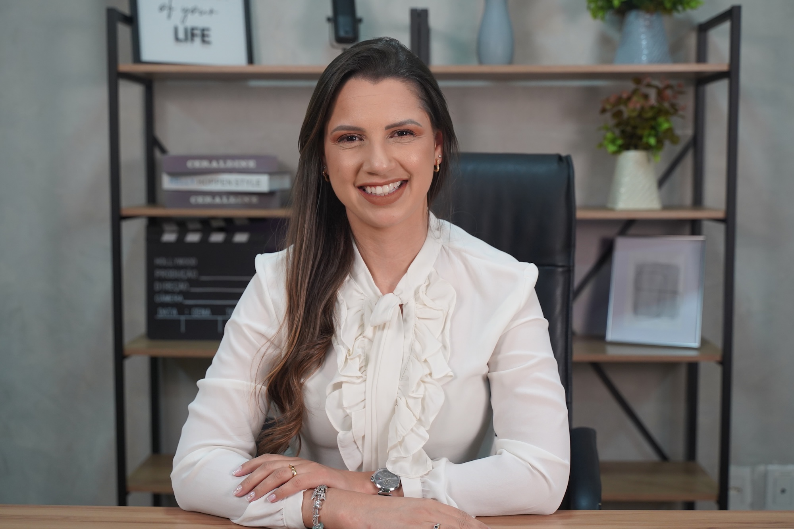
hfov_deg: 41.9
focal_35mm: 47
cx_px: 397
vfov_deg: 28.6
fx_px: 1036
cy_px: 264
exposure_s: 1/160
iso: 1600
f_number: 4
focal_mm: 47
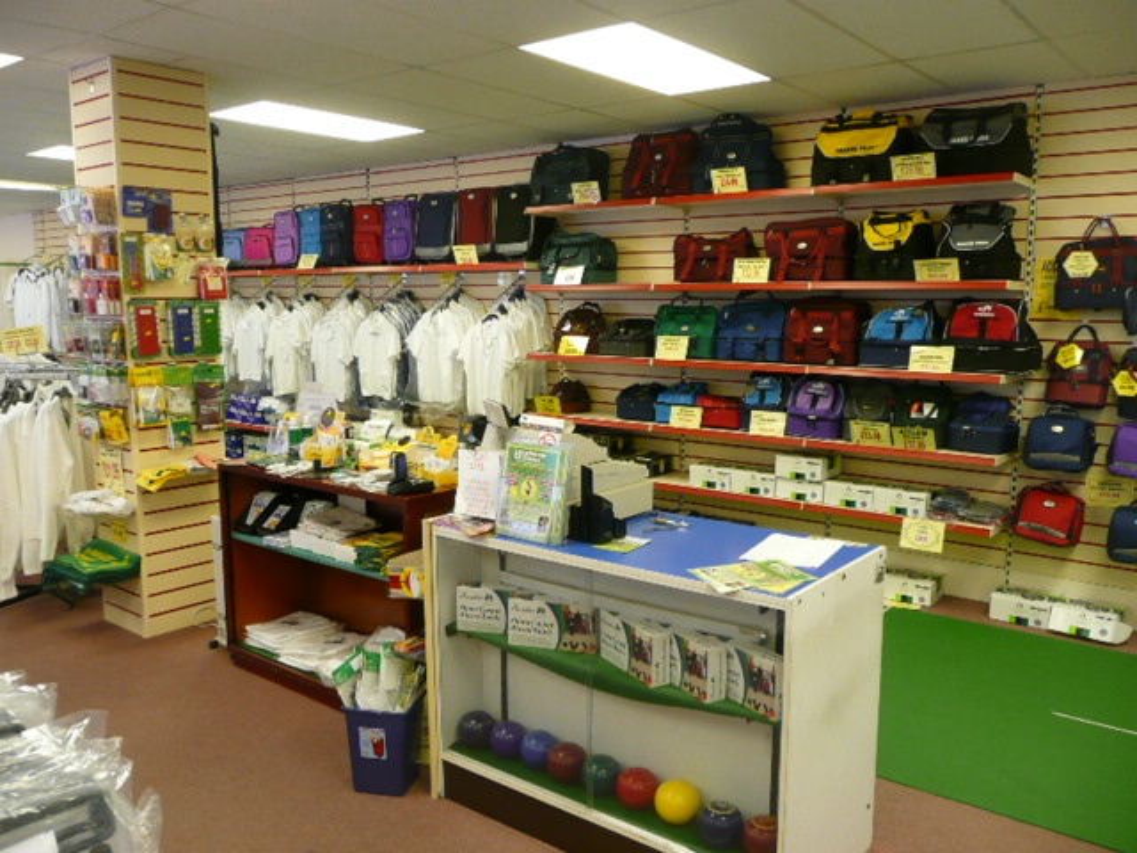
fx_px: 920
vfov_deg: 49.7
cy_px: 426
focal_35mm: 28
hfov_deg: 63.4
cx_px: 568
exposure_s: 1/13
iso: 200
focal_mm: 4.6
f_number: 3.3
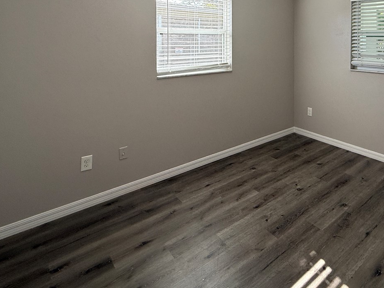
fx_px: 266
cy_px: 48
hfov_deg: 67.9
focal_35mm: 24
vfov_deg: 52.2
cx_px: 279
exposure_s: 1/237
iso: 64
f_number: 2.2
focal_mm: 2.22
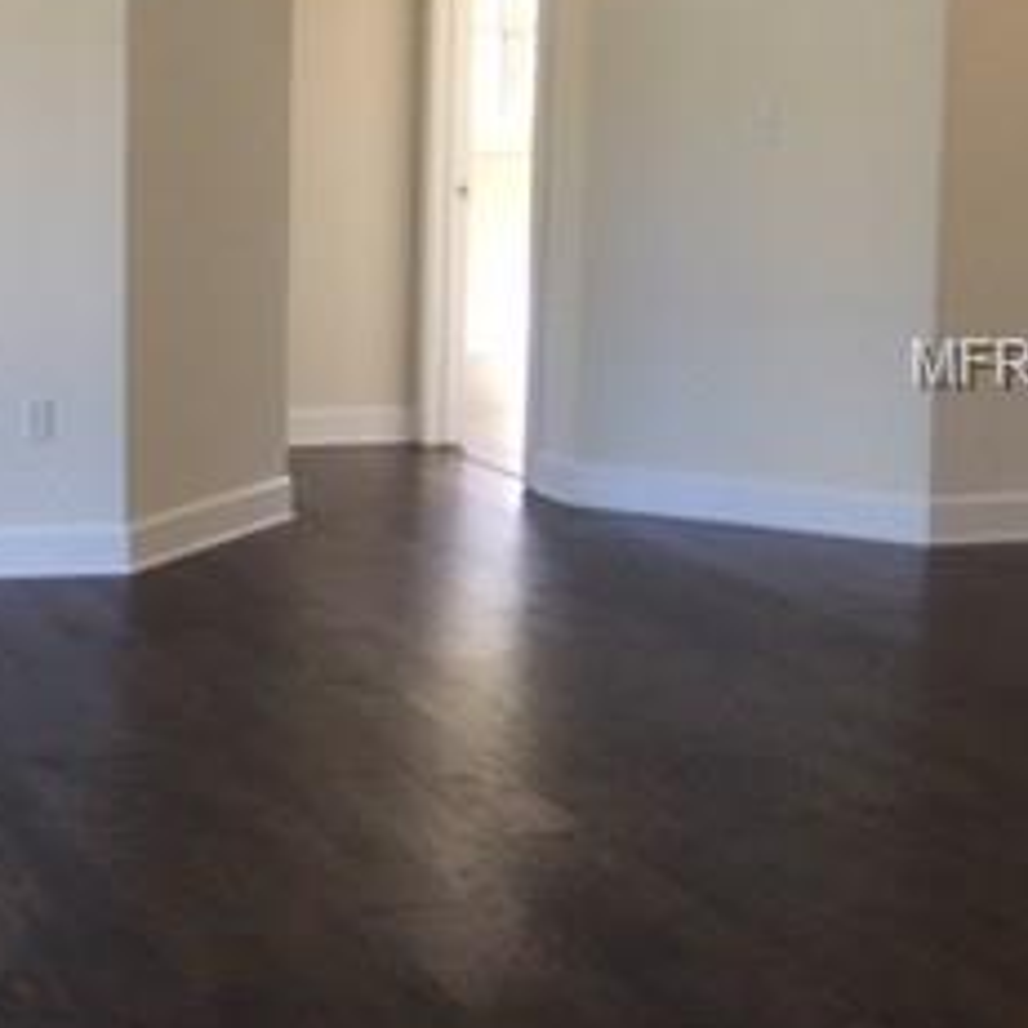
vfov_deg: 24.2
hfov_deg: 22.2
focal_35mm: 71
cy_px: 365
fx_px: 2386
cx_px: -245
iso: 40
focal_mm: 4.15
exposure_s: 1/30
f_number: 2.2
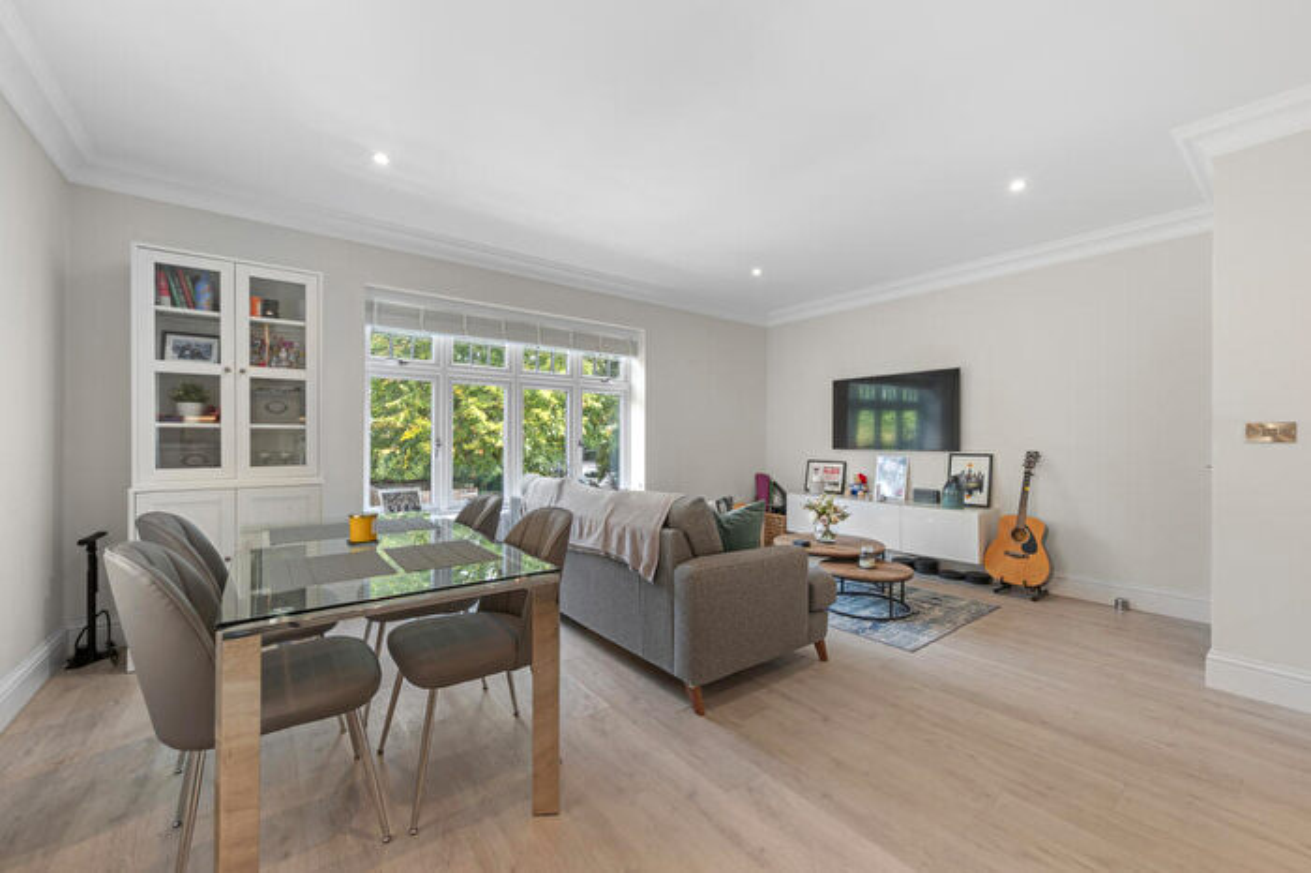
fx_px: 510
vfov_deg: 81.2
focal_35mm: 14
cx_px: 656
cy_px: 436
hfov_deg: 104.3
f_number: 16
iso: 200
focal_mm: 14
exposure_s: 1/1.25
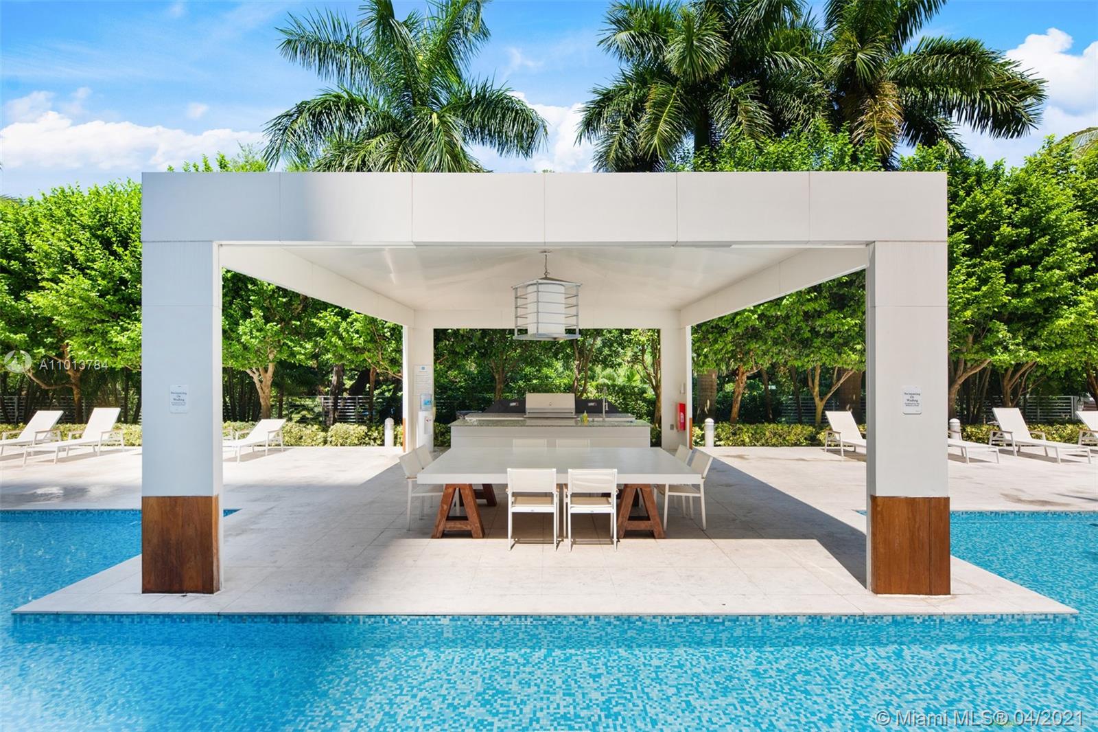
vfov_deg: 70.4
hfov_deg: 93.3
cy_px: 366
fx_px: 518
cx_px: 549
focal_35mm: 17
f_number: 5
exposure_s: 1/400
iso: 320
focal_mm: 17
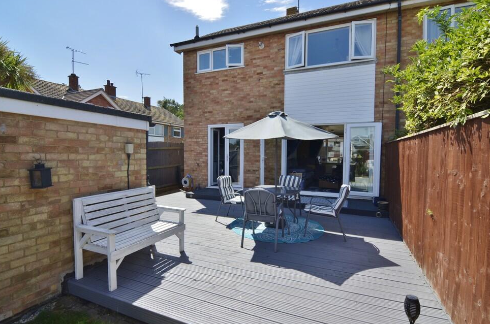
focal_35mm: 18
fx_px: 238
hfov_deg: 91.6
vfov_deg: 68.5
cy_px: 165
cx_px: 237
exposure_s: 1/250
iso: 160
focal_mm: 11
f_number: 8
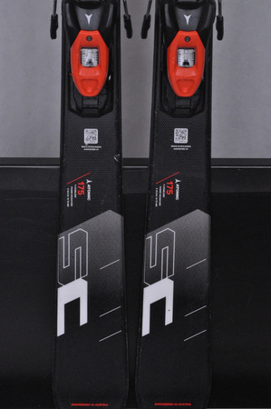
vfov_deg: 18.2
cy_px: 204
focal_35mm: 112
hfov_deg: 12.2
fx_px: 1273
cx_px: 136
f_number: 9.5
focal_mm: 75
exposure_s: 1/125
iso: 3200
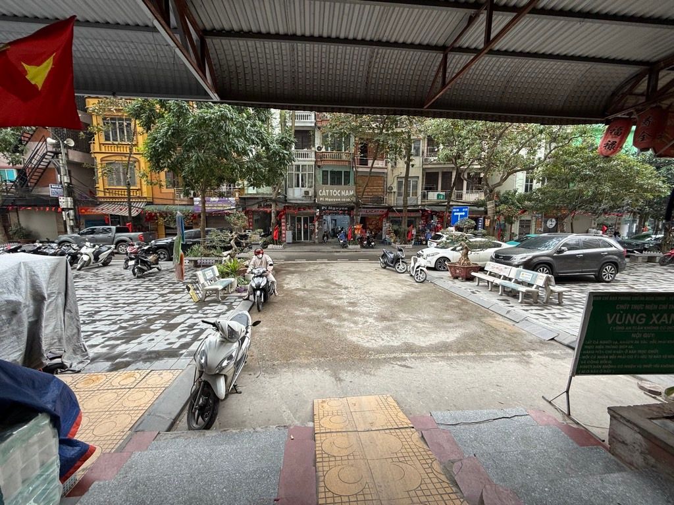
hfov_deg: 102.1
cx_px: 337
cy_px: 252
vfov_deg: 85.7
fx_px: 273
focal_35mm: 14
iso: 50
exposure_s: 1/99
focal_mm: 2.22
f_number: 2.2
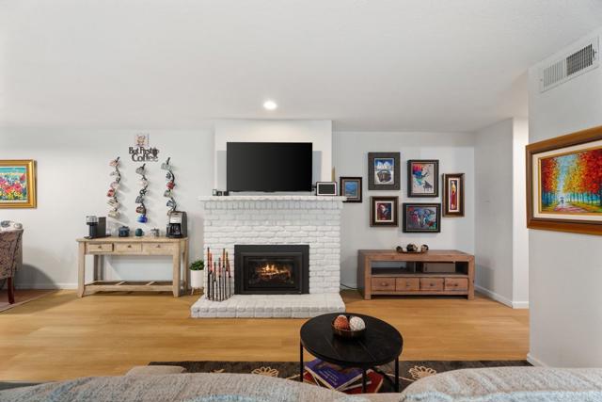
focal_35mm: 16
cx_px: 301
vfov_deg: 73.8
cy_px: 201
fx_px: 268
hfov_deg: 96.7
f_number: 8
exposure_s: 1.6
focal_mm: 16
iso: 400
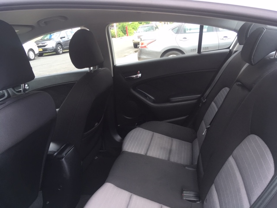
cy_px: 104
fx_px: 232
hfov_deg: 61.7
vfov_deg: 48.2
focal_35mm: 29
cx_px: 138
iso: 40
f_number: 2.2
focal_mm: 4.15
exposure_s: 1/120
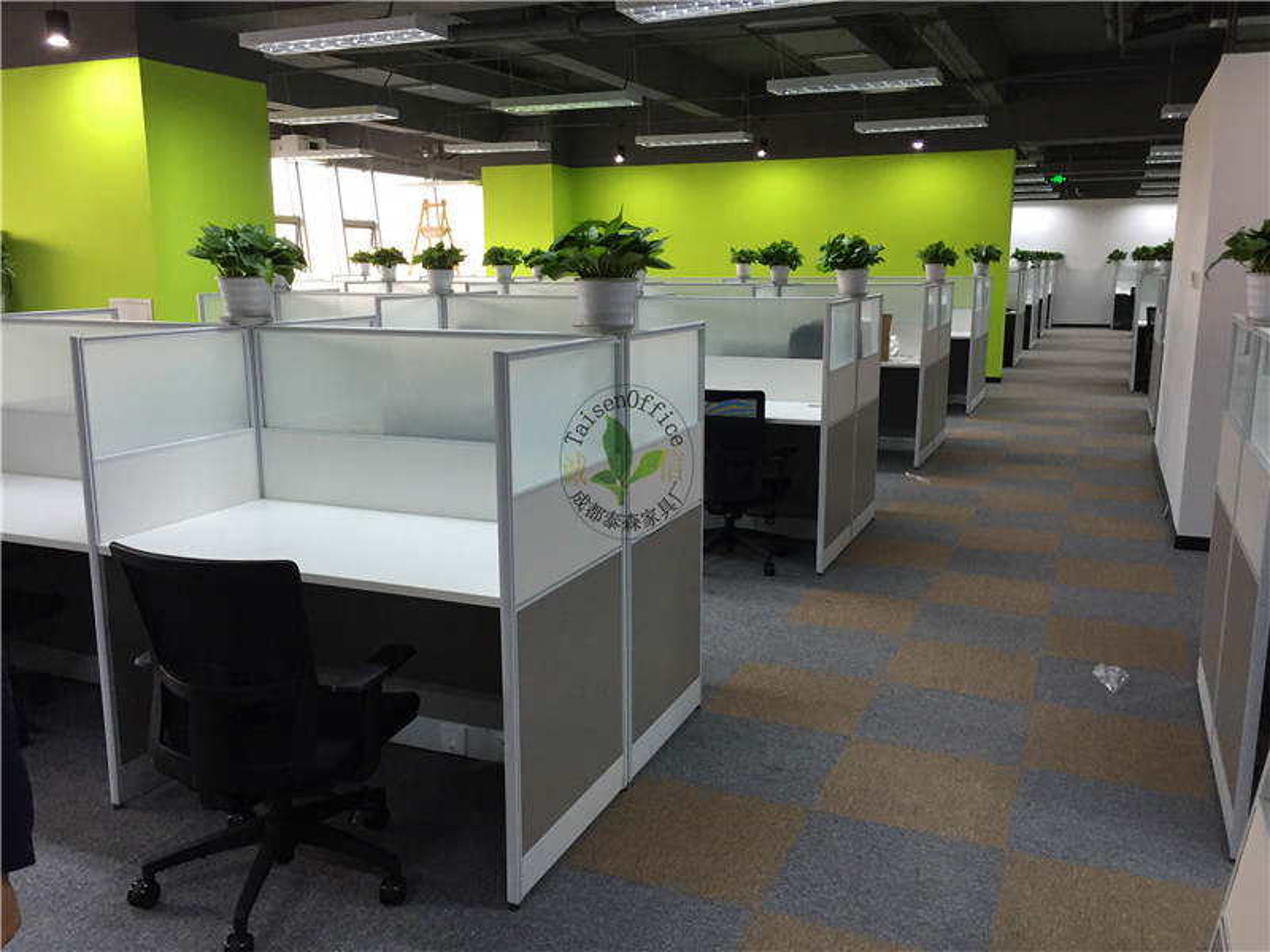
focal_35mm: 29
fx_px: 1064
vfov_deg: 48.2
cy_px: 476
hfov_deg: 61.7
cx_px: 635
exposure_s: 1/33
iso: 64
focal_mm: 4.15
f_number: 2.2
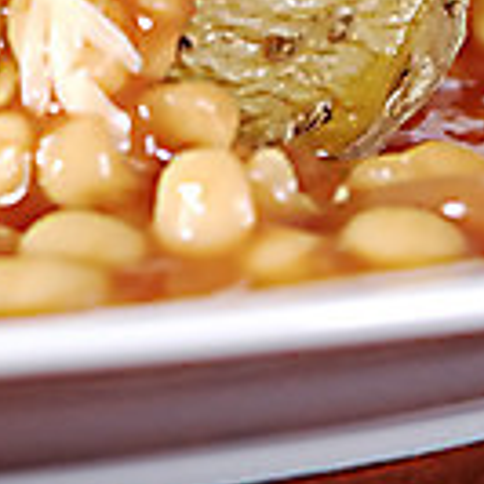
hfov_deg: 2.1
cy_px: -40
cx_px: 116
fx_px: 13367
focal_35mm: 845
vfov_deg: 2.1
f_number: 8
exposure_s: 1/8
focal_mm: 220
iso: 160
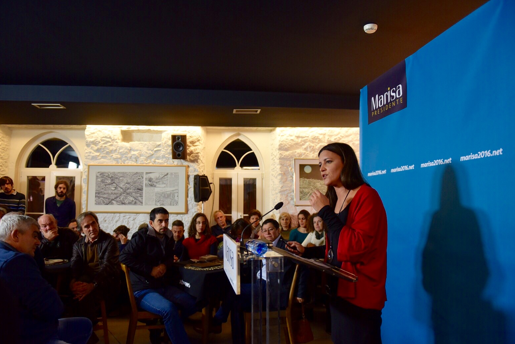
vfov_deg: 51.3
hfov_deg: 71.5
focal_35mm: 25
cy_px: 174
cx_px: 249
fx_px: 358
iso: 1100
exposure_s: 1/100
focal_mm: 24
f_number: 2.8
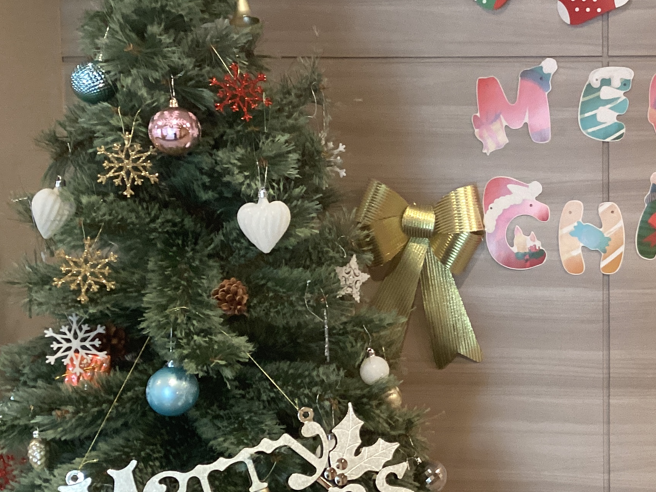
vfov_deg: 24.8
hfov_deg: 31.7
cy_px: 232
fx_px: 1118
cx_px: 537
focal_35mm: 59
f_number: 2.4
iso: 250
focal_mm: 3.3
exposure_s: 1/50
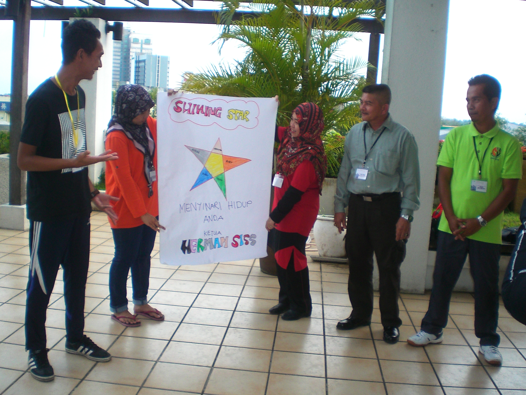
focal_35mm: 38
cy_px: 198
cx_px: 263
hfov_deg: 49.0
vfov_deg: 37.7
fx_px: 577
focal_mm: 6.3
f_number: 3.1
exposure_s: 1/80
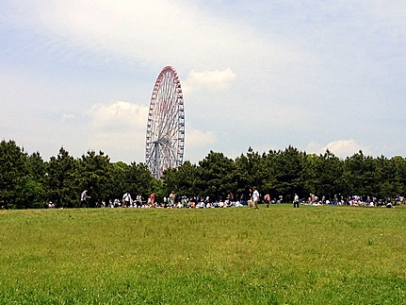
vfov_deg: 28.0
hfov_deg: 36.8
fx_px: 610
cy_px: 142
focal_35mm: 52
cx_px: 204
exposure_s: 1/2513
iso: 64
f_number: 2.4
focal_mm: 4.28
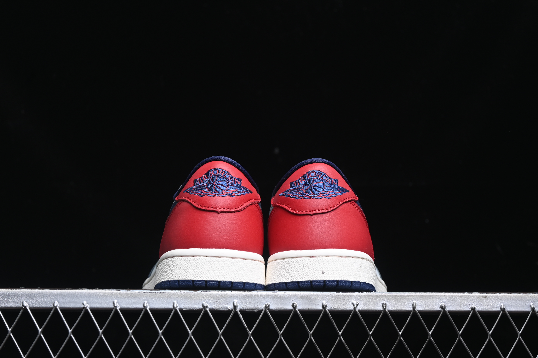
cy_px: 179
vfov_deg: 18.2
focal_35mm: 75
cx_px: 269
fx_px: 1121
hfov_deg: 27.0
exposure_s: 1/60
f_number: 6.3
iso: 160
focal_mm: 50
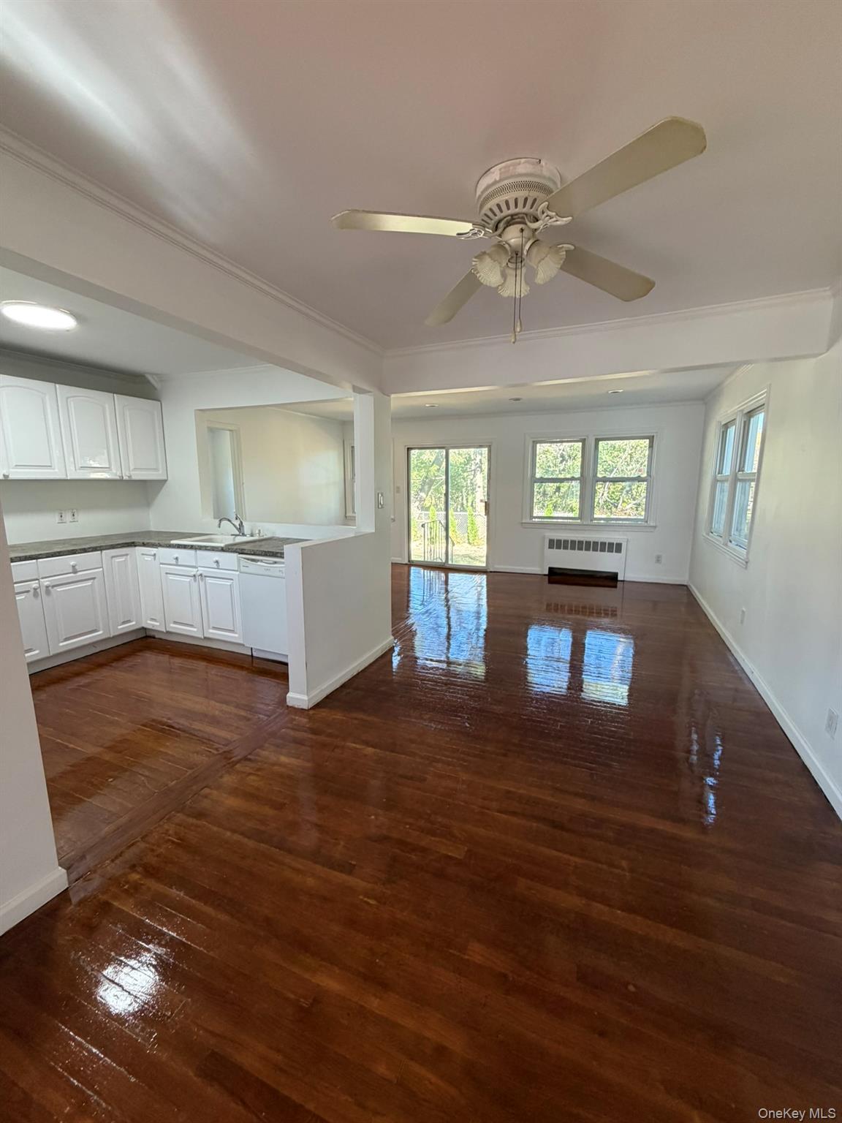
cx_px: 421
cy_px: 562
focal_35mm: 14
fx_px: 454
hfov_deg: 85.7
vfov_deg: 102.1
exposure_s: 1/120
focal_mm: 2.22
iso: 250
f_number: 2.2
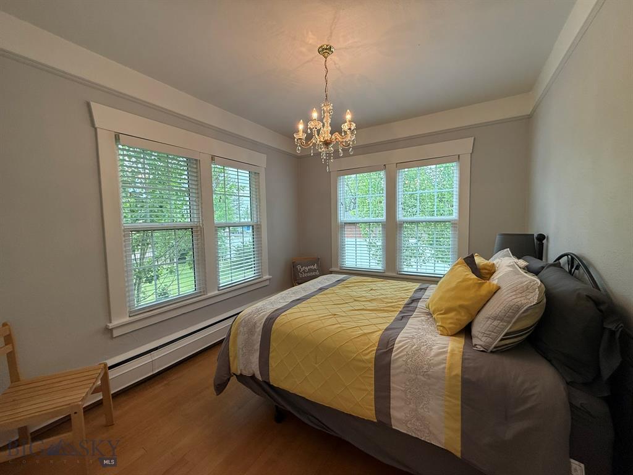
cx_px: 316
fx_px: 256
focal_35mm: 14
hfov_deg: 102.1
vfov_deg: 85.7
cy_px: 238
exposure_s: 1/120
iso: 100
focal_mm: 2.22
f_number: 2.2
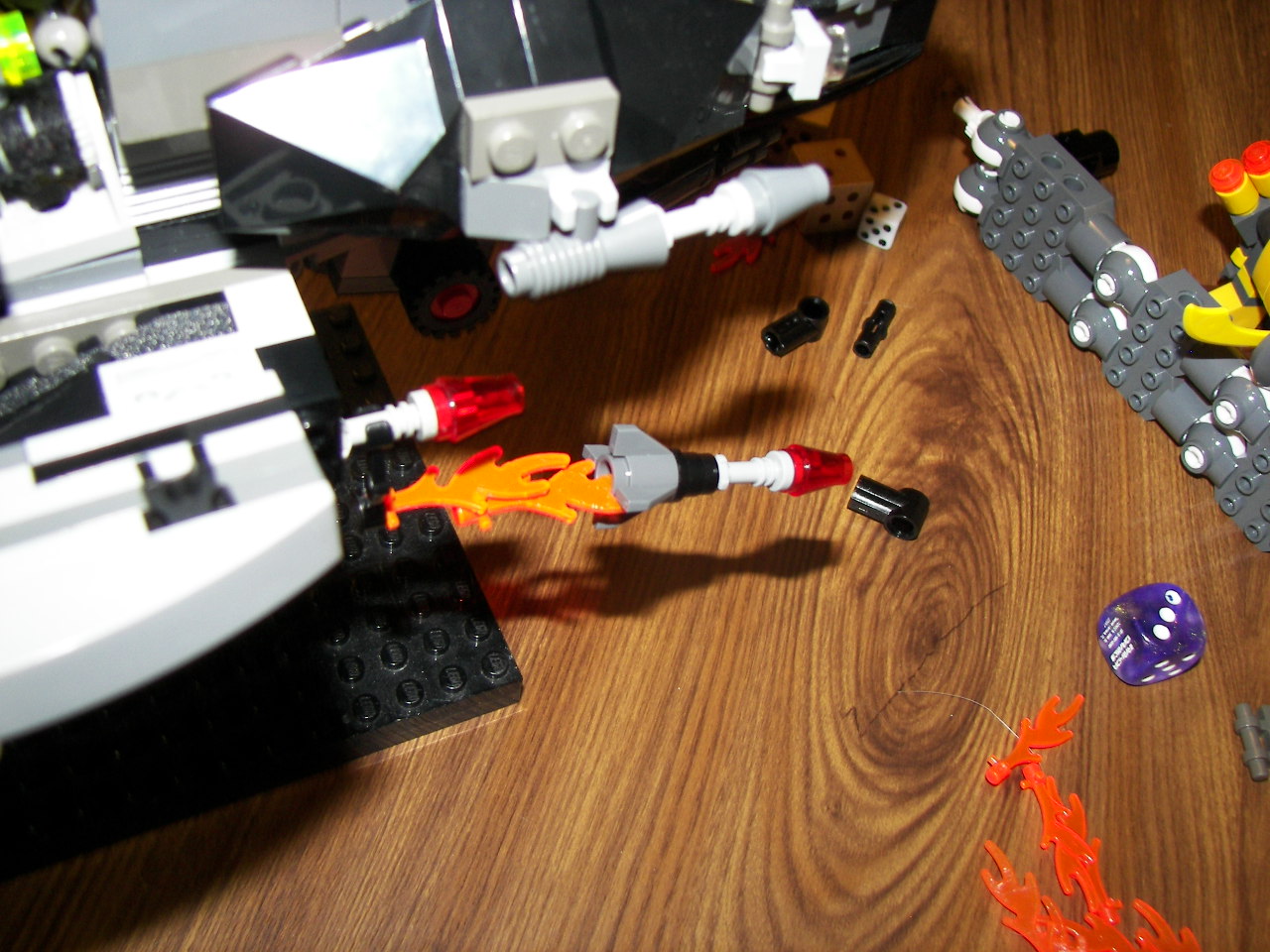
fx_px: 1321
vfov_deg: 39.7
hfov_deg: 51.4
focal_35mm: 36
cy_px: 476
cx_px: 635
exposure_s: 1/30
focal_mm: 6
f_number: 2.8
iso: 100
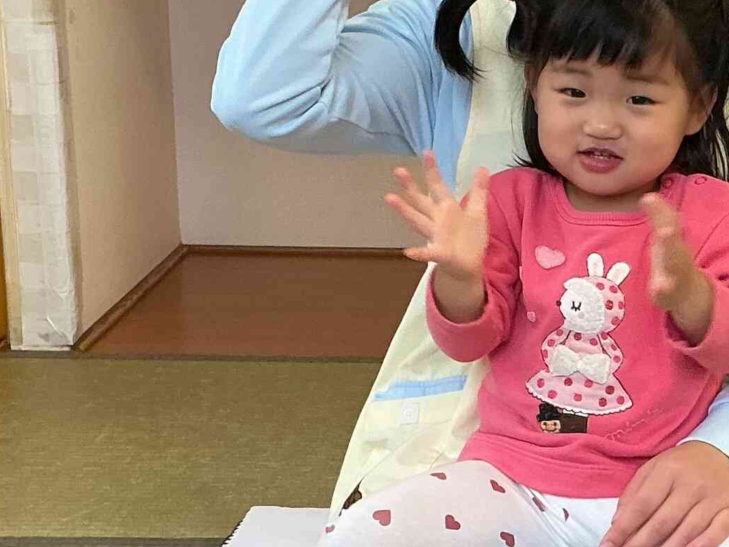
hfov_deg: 21.6
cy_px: 364
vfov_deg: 16.4
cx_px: 551
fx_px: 1896
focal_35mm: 90
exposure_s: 1/60
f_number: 1.8
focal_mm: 3
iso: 100
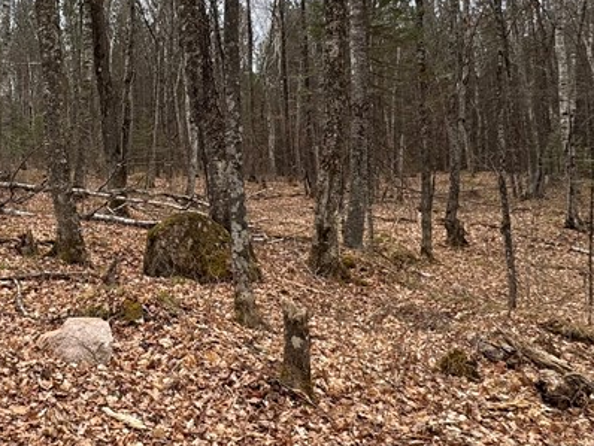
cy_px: 170
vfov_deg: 39.5
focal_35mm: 36
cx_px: 100
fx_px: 618
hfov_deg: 47.8
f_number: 2.2
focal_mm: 2.22
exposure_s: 1/261
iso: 40
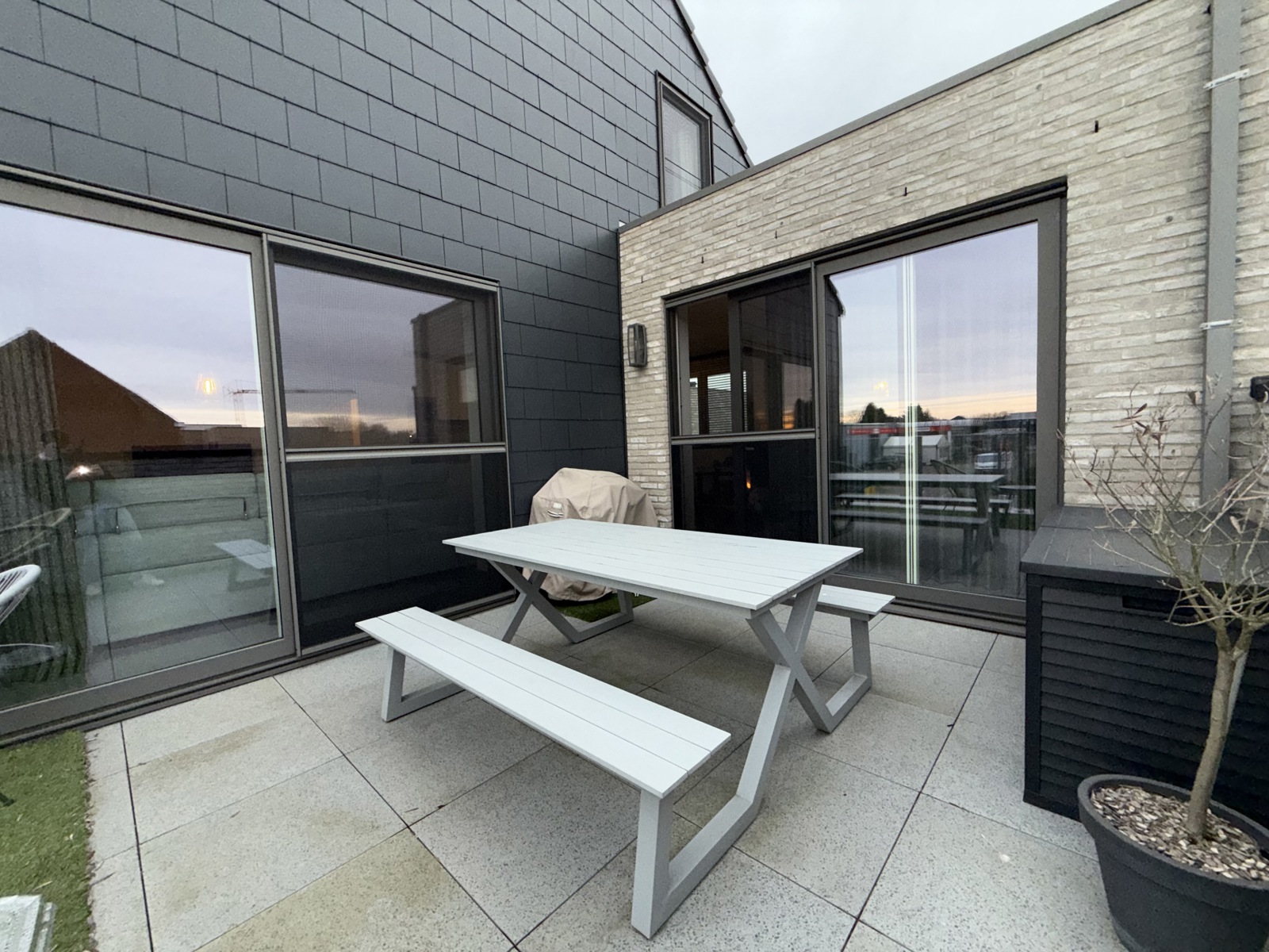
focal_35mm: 14
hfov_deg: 102.1
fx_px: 513
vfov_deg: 85.7
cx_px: 634
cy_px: 476
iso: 100
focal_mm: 2.22
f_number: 2.2
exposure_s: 1/100
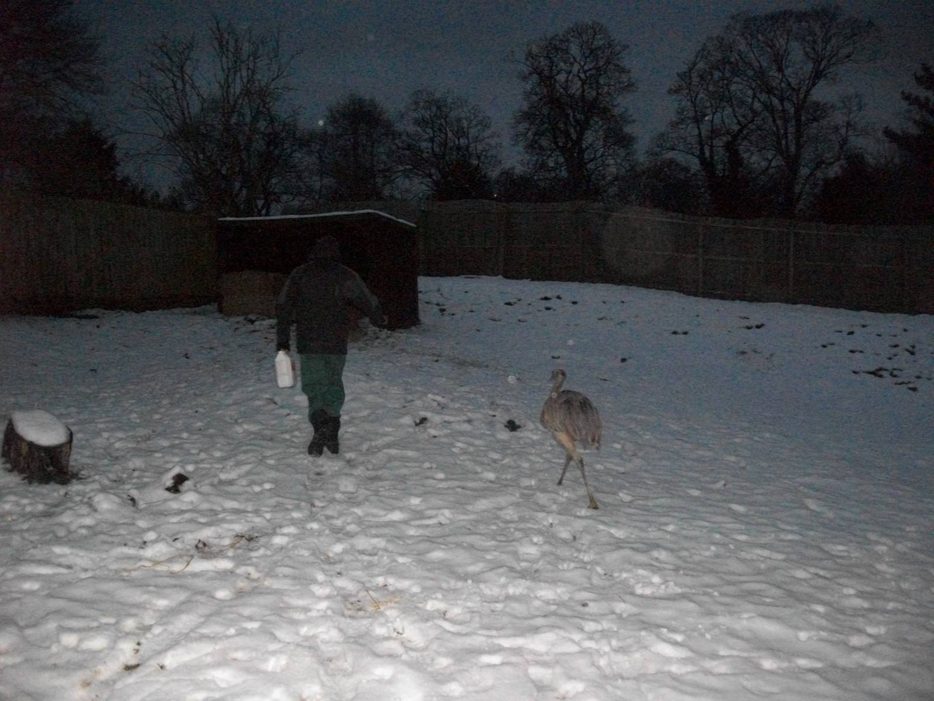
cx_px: 467
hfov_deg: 56.8
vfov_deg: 44.2
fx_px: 863
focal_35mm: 32
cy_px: 350
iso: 800
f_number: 2.9
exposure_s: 1/500
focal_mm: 5.7
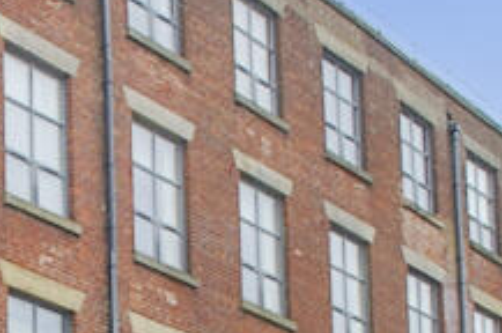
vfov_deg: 13.4
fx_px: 1378
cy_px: 404
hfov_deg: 19.3
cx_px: -127
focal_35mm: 99
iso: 200
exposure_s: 1/180
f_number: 2.8
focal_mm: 14
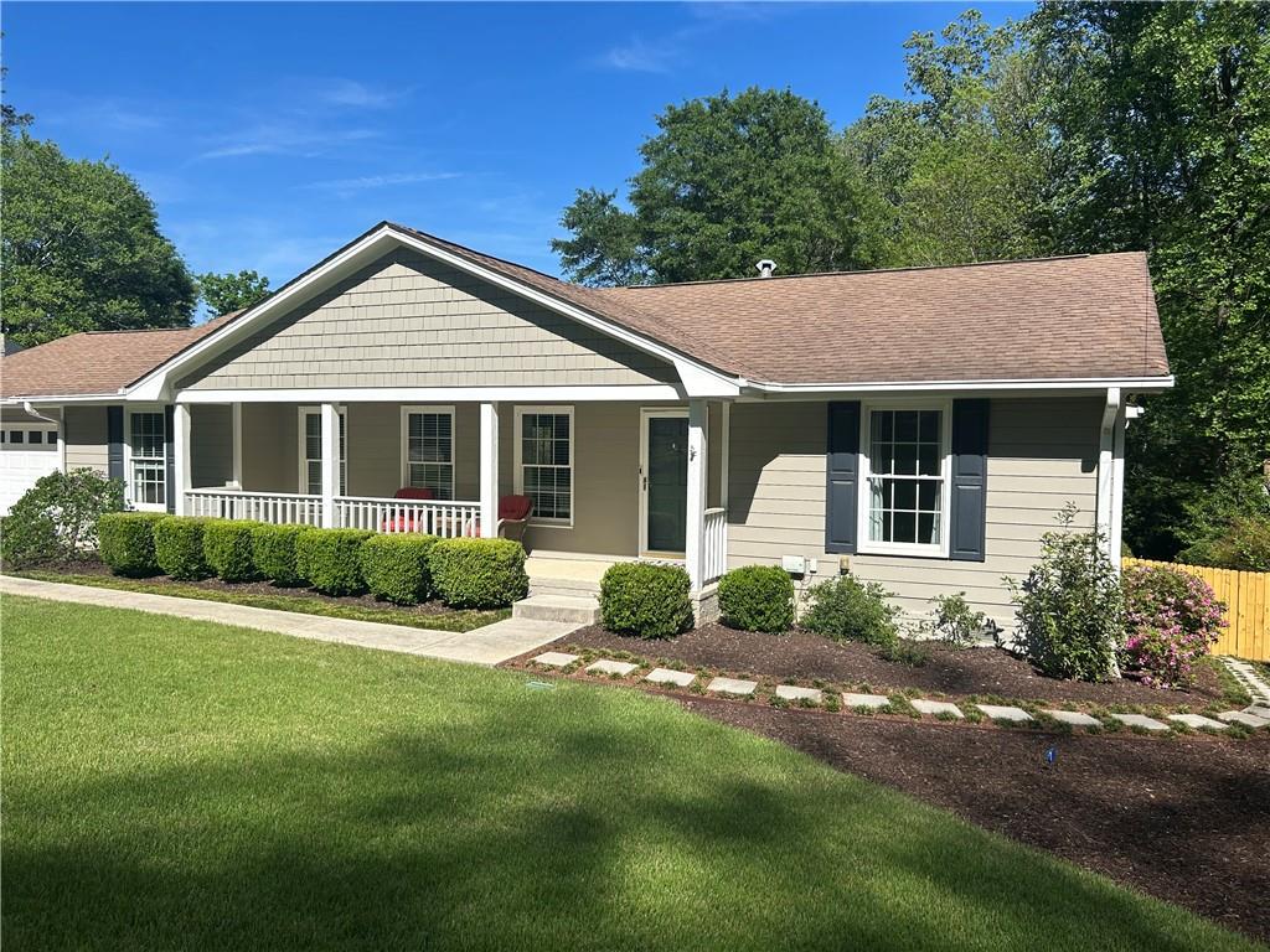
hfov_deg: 67.3
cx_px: 635
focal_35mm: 26
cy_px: 476
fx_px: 954
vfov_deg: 53.1
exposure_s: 1/4444
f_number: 1.5
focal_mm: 5.7
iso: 50
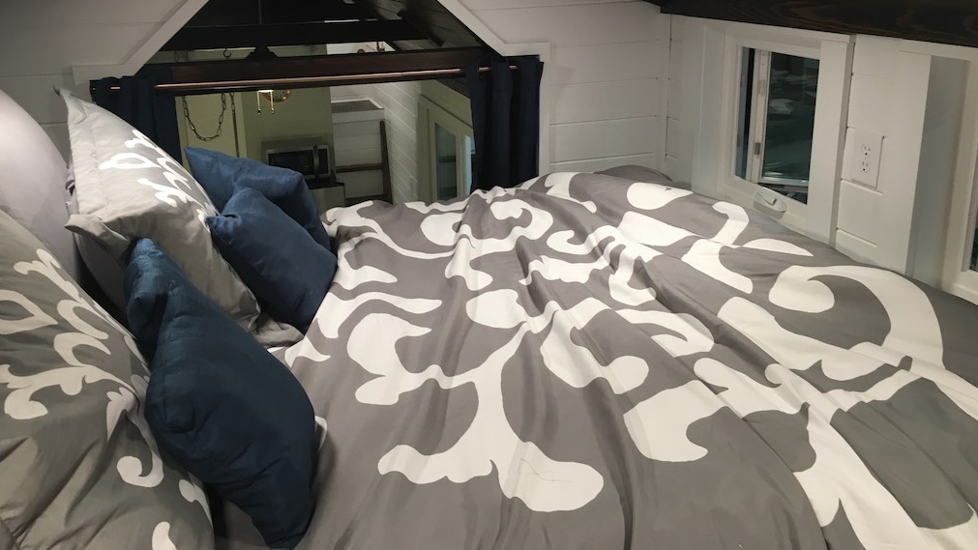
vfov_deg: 36.4
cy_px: 189
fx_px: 830
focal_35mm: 32
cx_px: 484
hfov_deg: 61.0
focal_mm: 4.15
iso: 50
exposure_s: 1/30
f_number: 2.2
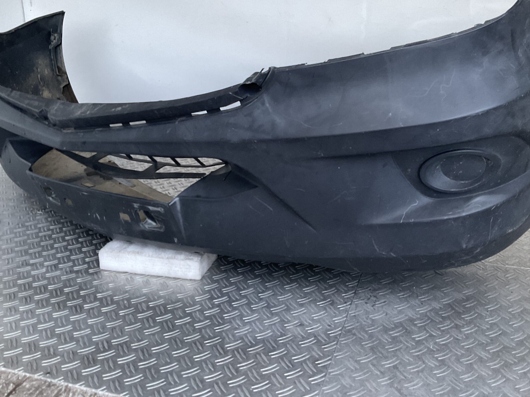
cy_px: 147
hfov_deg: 50.1
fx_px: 567
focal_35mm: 37
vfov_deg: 38.4
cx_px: 277
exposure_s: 1/60
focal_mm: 3
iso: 80
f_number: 1.8
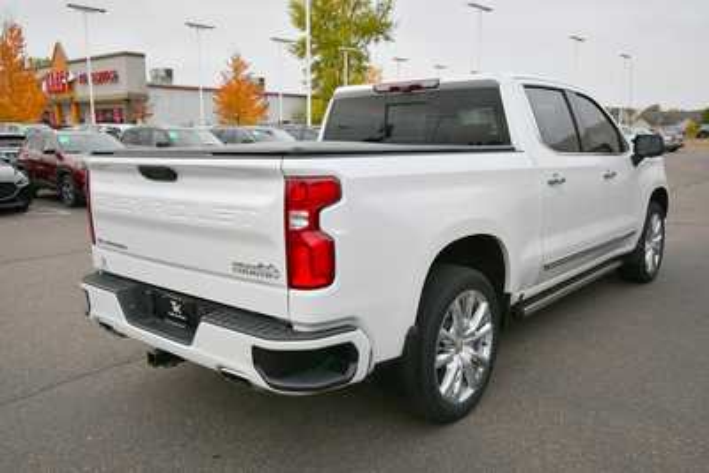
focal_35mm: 30
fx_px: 591
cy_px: 236
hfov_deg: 61.9
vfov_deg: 43.6
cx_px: 354
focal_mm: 20
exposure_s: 1/250
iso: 200
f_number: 5.6
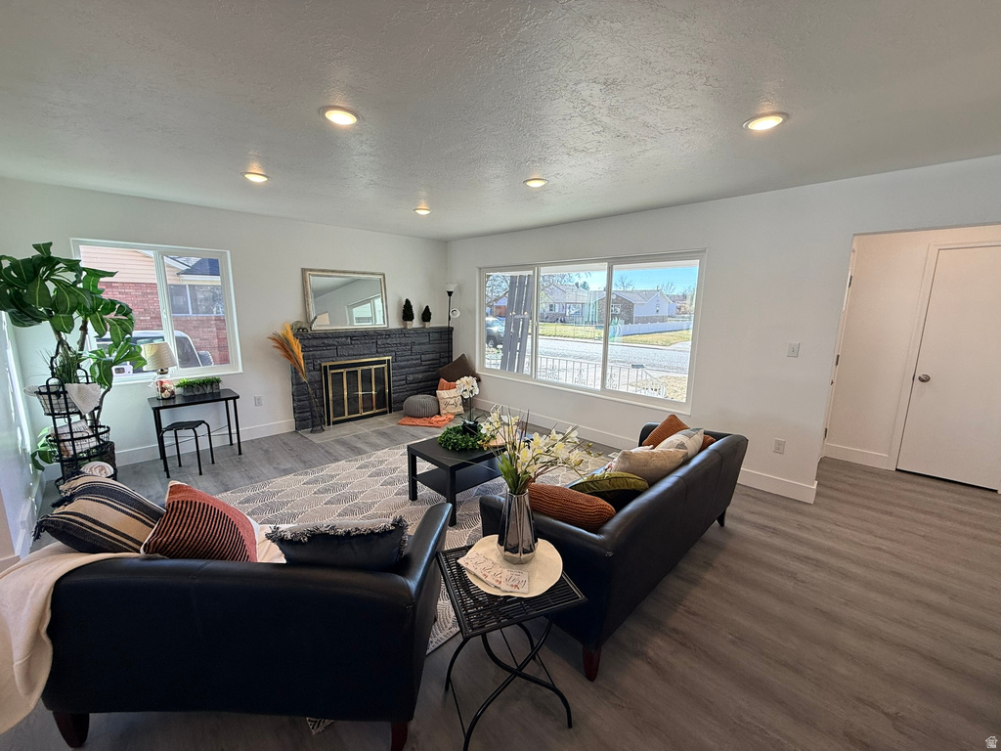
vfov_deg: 85.7
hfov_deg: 102.1
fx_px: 405
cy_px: 376
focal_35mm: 14
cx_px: 500
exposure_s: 1/160
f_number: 2.2
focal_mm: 2.22
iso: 50
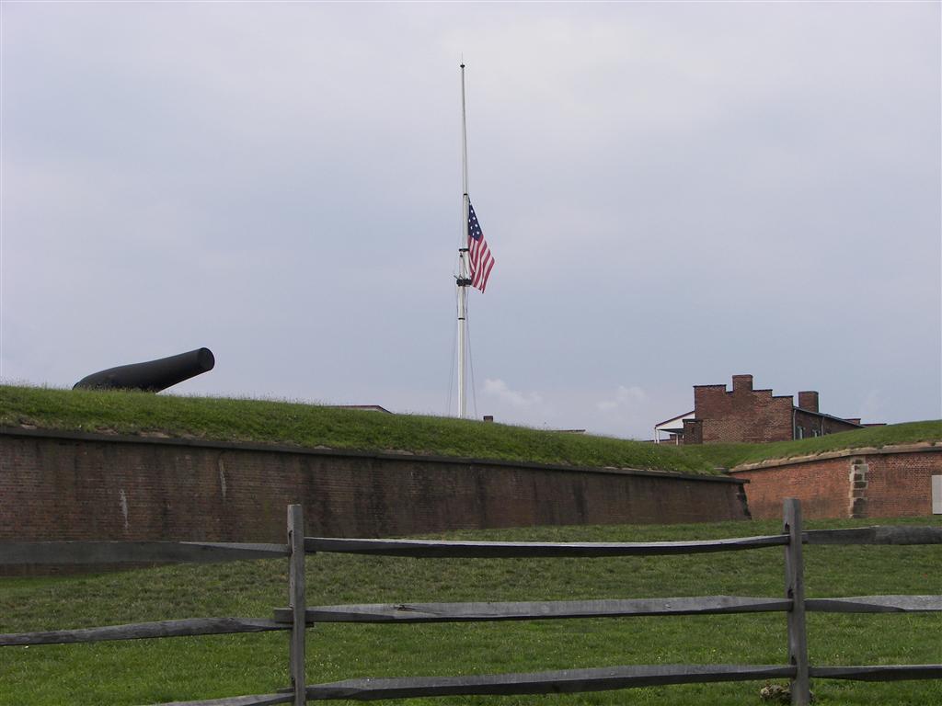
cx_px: 471
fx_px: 1932
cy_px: 353
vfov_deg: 20.7
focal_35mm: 71
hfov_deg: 27.4
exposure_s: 1/640
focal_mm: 11.7
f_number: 4
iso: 64
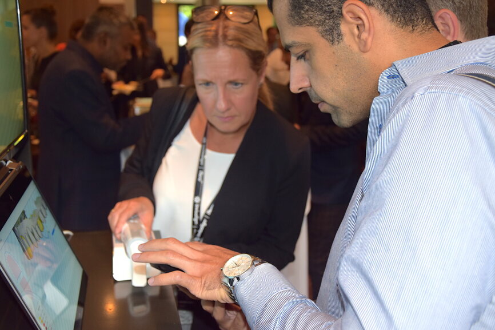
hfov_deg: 46.4
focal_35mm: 42
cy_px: 165
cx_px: 248
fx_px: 577
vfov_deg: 31.9
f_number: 4.5
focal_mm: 28
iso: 640
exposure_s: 1/80
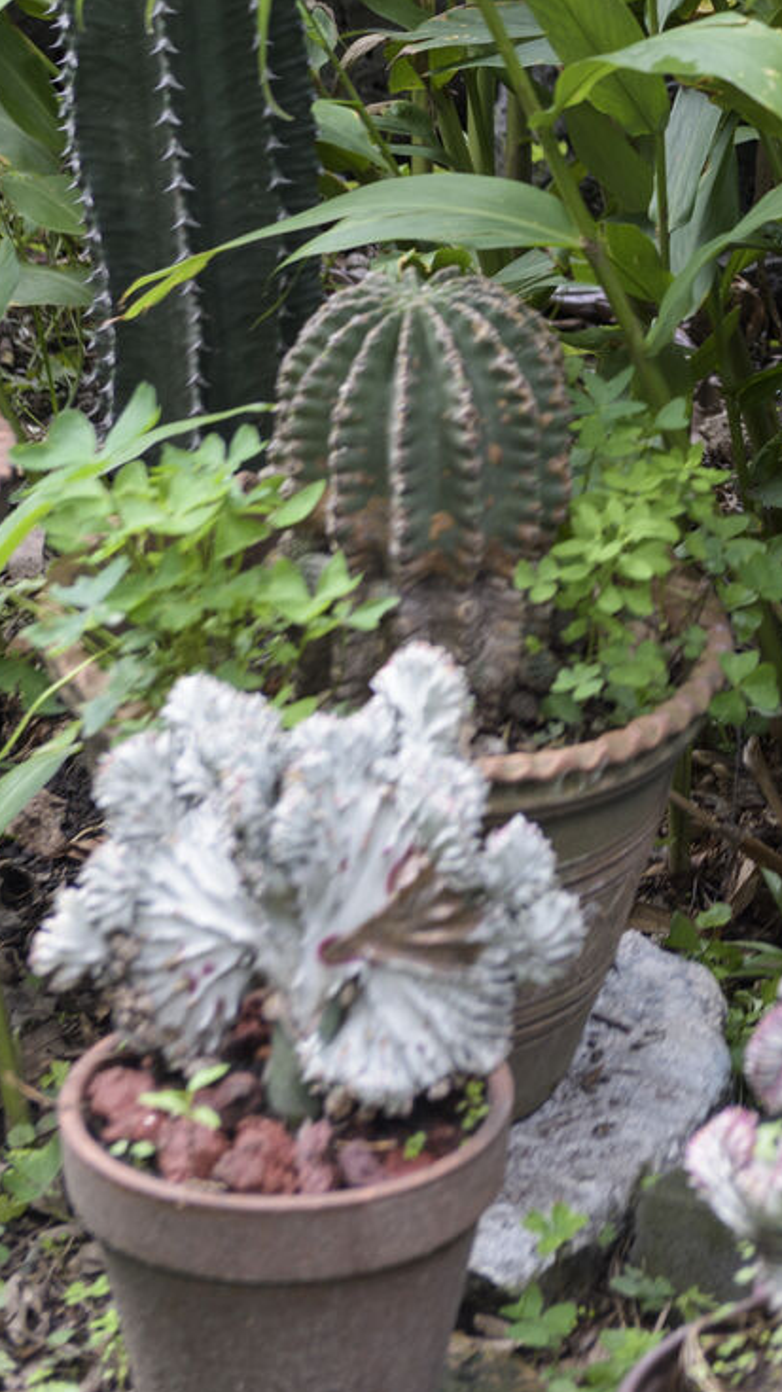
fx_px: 5866
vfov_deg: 13.3
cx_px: 1064
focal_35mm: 159
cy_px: -152
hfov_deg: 7.5
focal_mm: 62
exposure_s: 1/60
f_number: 4
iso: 200
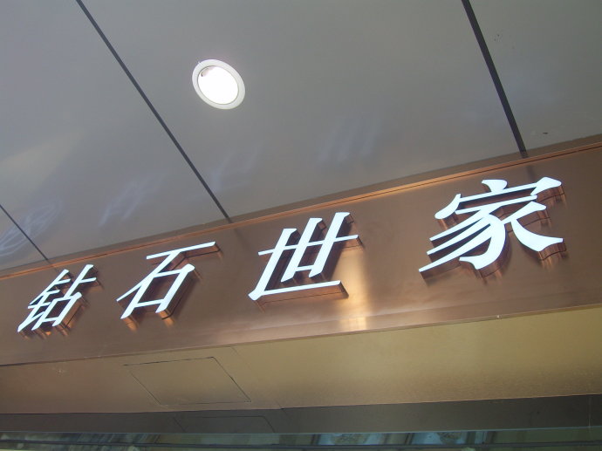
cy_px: 226
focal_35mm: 38
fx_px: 661
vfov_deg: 37.7
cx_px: 301
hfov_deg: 49.0
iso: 50
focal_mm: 7.8
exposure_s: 1/100
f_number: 4
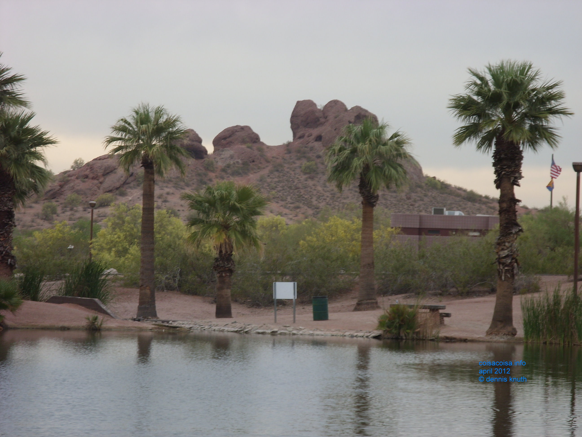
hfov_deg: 10.4
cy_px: 218
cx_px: 291
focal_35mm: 190
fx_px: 3194
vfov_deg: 7.8
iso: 50
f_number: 4.6
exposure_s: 1/91
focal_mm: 31.5
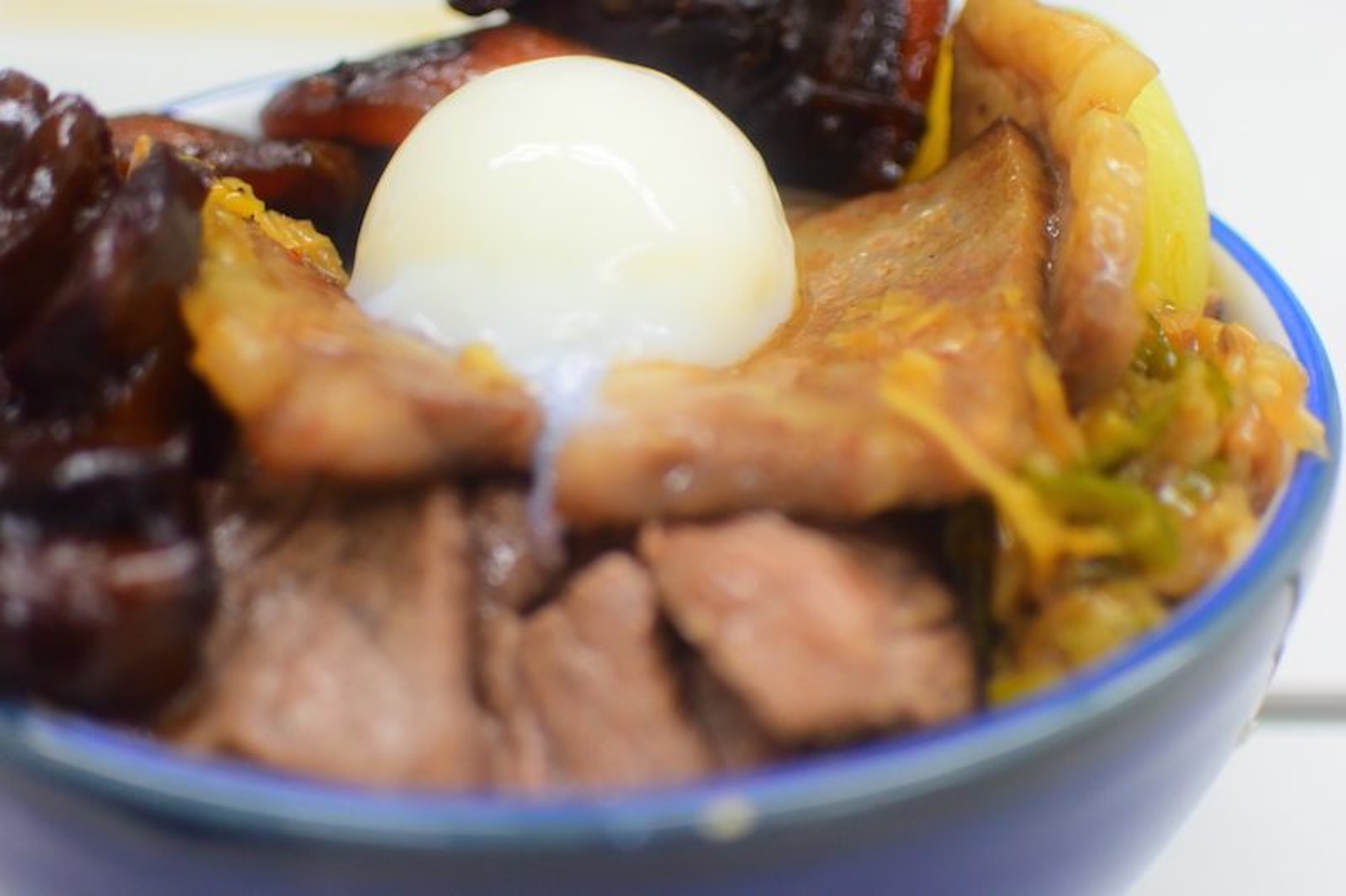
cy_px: 448
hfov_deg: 40.4
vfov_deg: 27.5
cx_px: 673
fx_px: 1832
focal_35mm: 49
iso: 400
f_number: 1.8
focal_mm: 18.5
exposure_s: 1/250
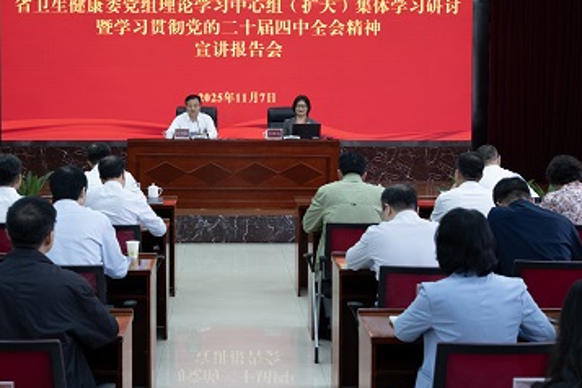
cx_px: 241
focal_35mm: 56
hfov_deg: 35.5
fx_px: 905
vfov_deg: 24.2
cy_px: 179
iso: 800
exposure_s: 1/80
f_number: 4
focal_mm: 26.6
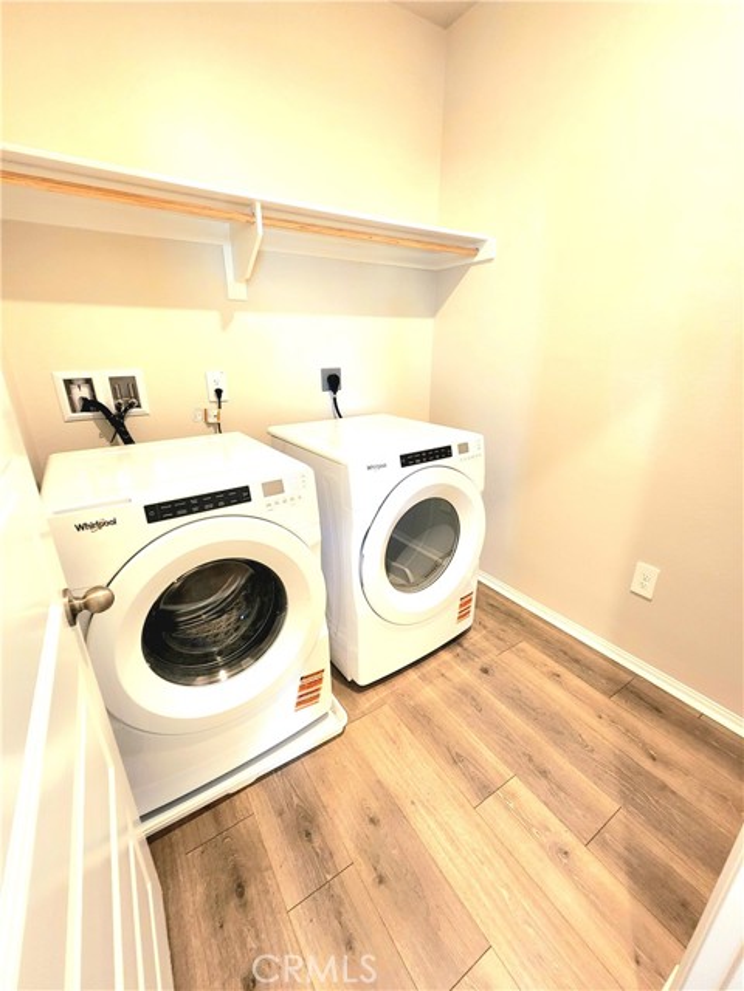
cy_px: 496
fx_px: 373
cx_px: 372
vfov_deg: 106.2
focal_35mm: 13
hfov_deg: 89.9
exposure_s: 1/40
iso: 320
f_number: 2.2
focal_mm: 2.2
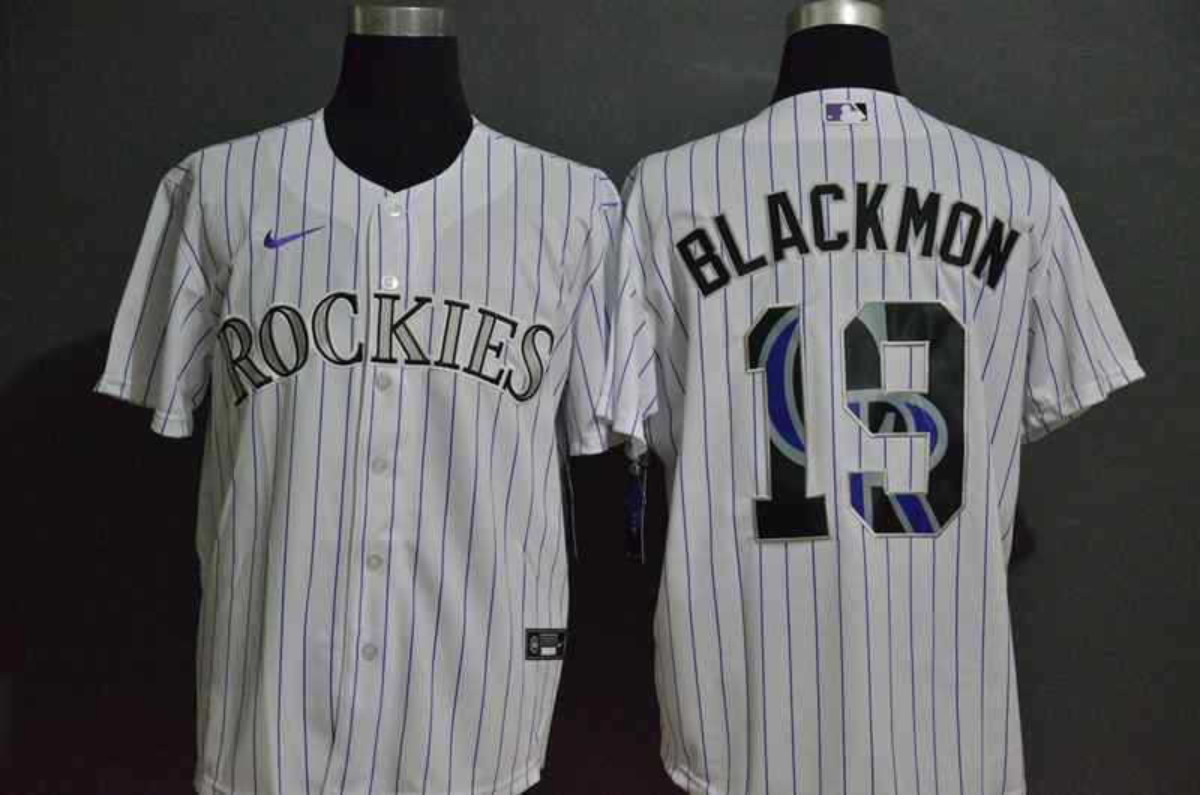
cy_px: 398
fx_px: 2595
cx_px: 600
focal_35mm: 78
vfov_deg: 17.4
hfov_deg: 26.0
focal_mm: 52
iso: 4000
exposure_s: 1/80
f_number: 4.8
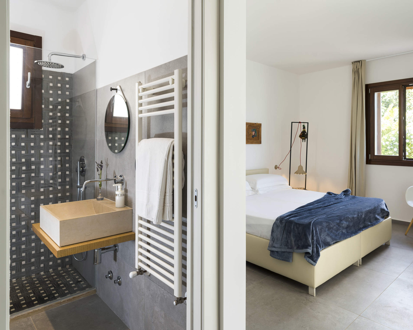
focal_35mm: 23
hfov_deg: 72.2
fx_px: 281
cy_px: 164
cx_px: 236
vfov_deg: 60.9
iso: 100
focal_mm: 20
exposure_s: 1/4
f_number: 10
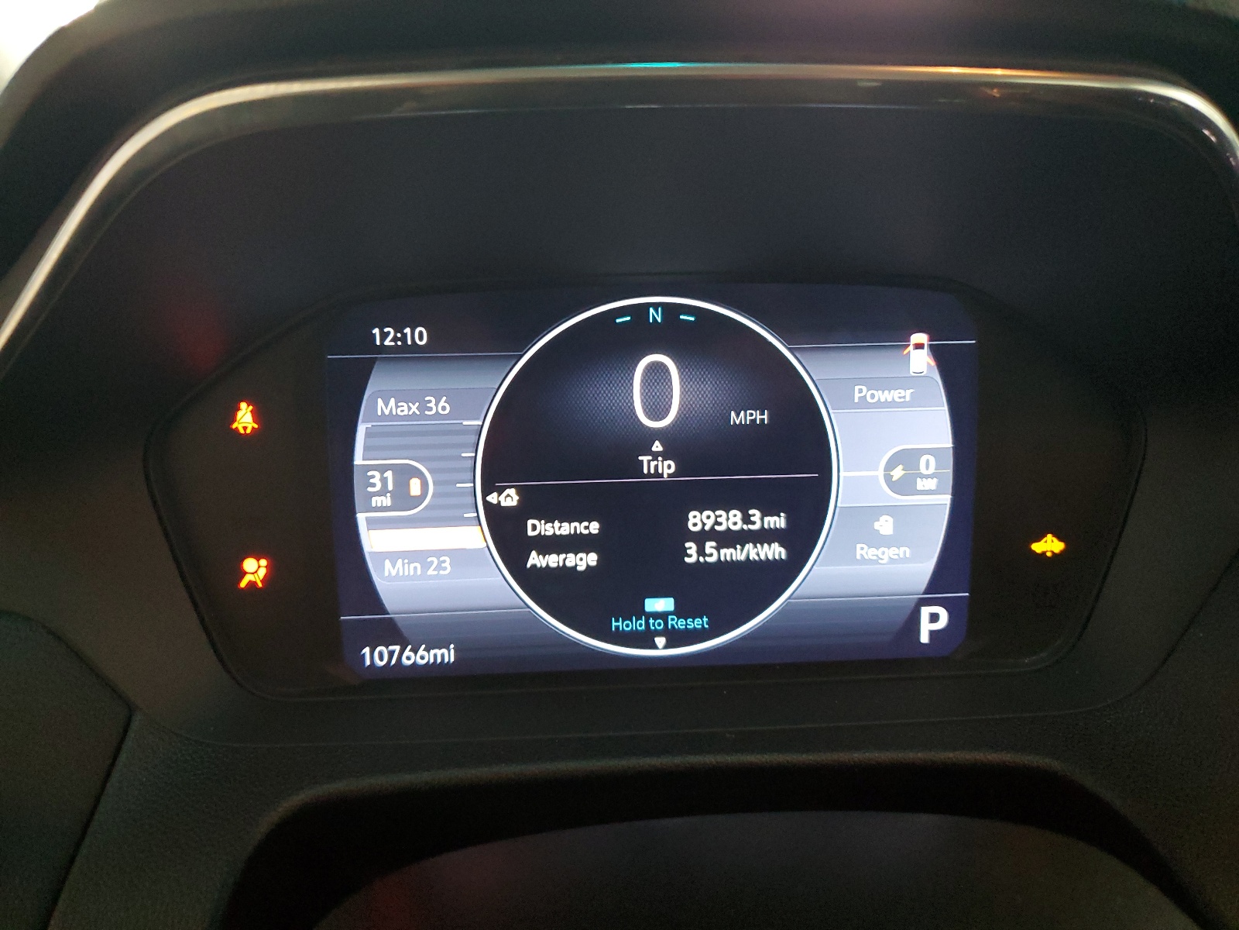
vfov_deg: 53.1
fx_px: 931
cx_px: 620
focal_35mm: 26
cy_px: 465
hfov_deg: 67.3
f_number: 1.5
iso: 288
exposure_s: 1/40
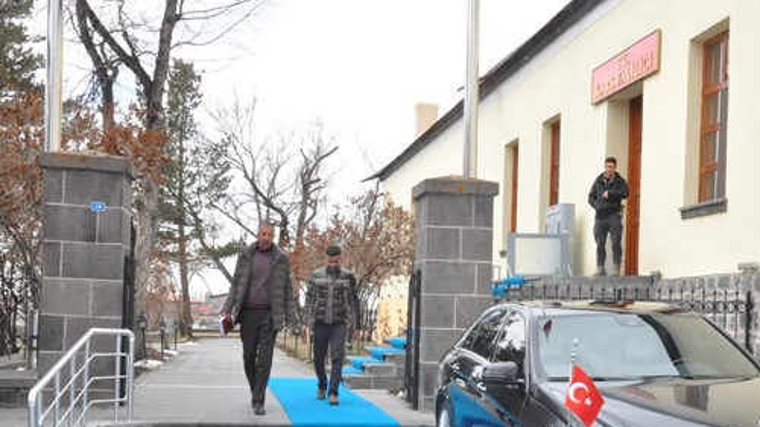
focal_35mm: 49
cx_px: 482
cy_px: 301
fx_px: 987
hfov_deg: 41.8
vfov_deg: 24.2
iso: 2000
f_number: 25
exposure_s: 1/200
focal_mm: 24
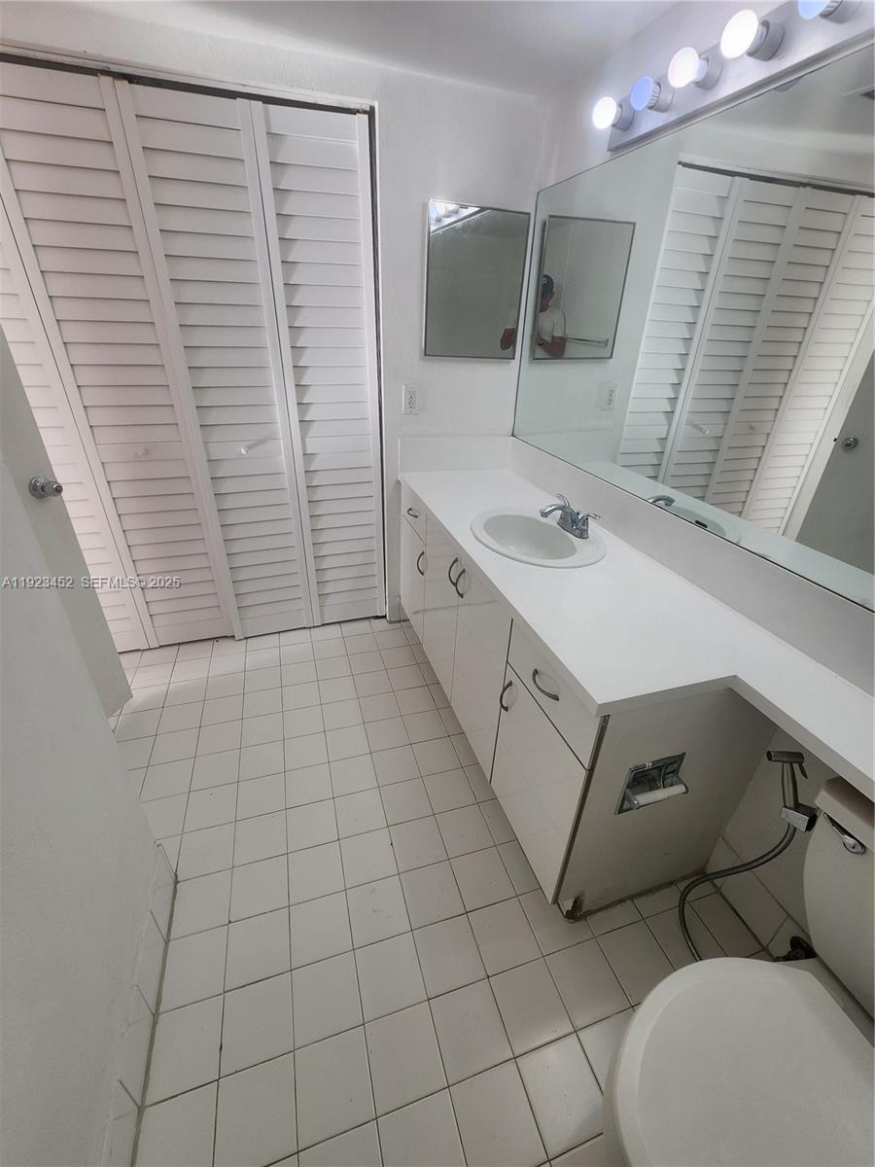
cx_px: 438
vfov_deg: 106.2
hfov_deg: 89.9
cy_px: 584
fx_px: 438
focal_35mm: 13
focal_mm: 2.2
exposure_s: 1/154
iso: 50
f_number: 2.2
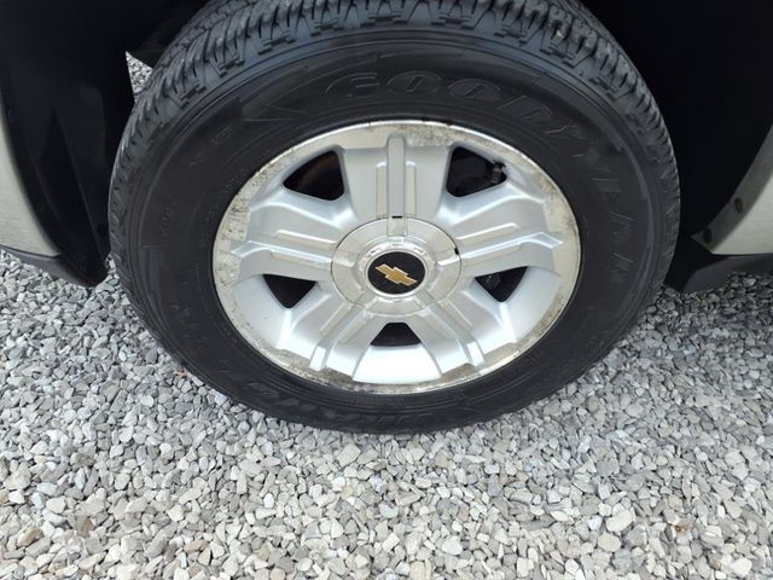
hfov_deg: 65.3
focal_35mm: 27
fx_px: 603
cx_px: 386
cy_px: 290
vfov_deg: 51.4
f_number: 1.9
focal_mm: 3.58
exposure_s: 1/222
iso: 40
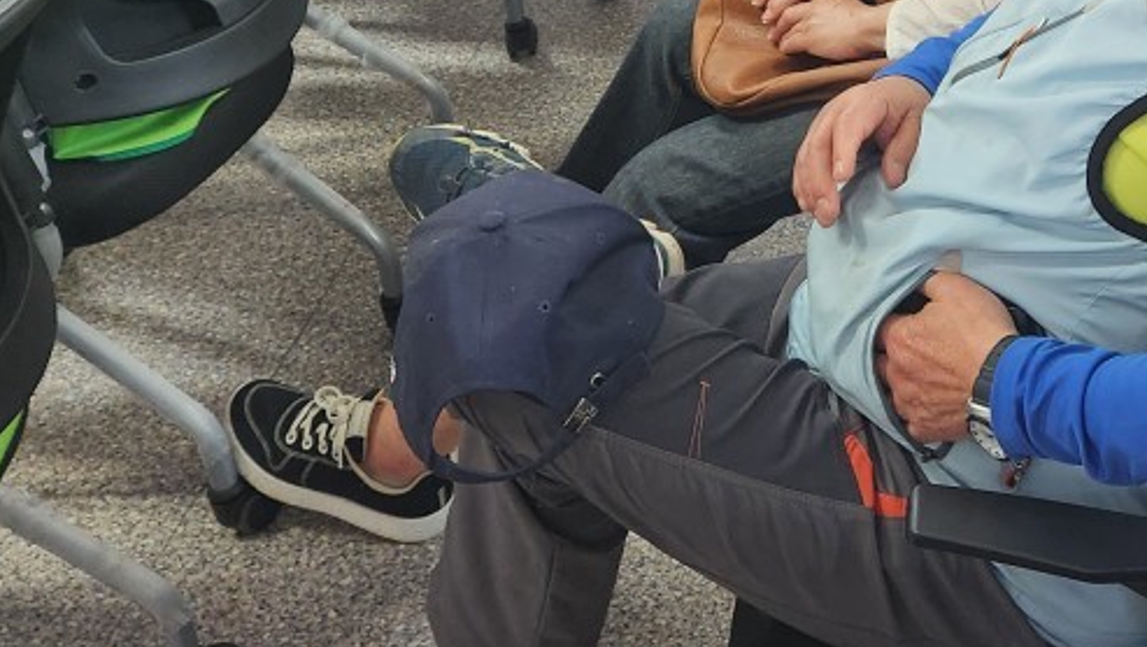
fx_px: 1978
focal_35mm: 65
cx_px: 1110
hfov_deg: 30.4
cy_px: -256
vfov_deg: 17.2
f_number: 1.8
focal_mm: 5.4
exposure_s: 1/120
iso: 250
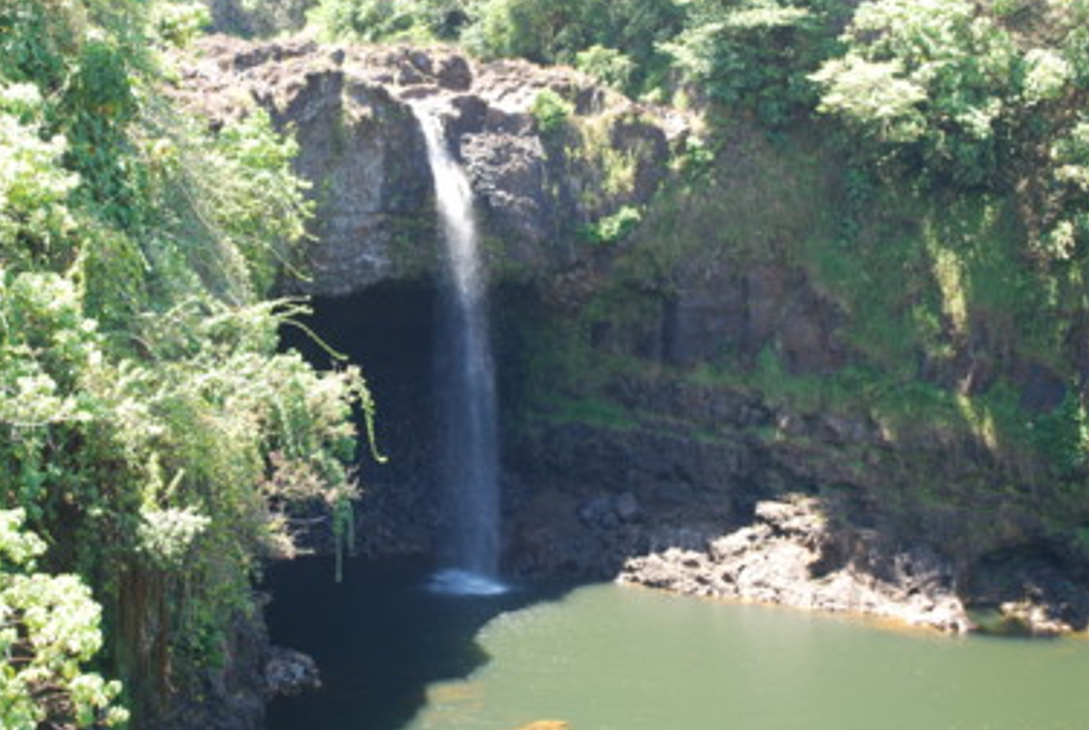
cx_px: 440
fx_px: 1848
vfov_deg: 22.3
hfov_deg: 32.7
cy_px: 323
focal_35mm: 61
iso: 200
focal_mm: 34
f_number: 5.6
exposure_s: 1/60
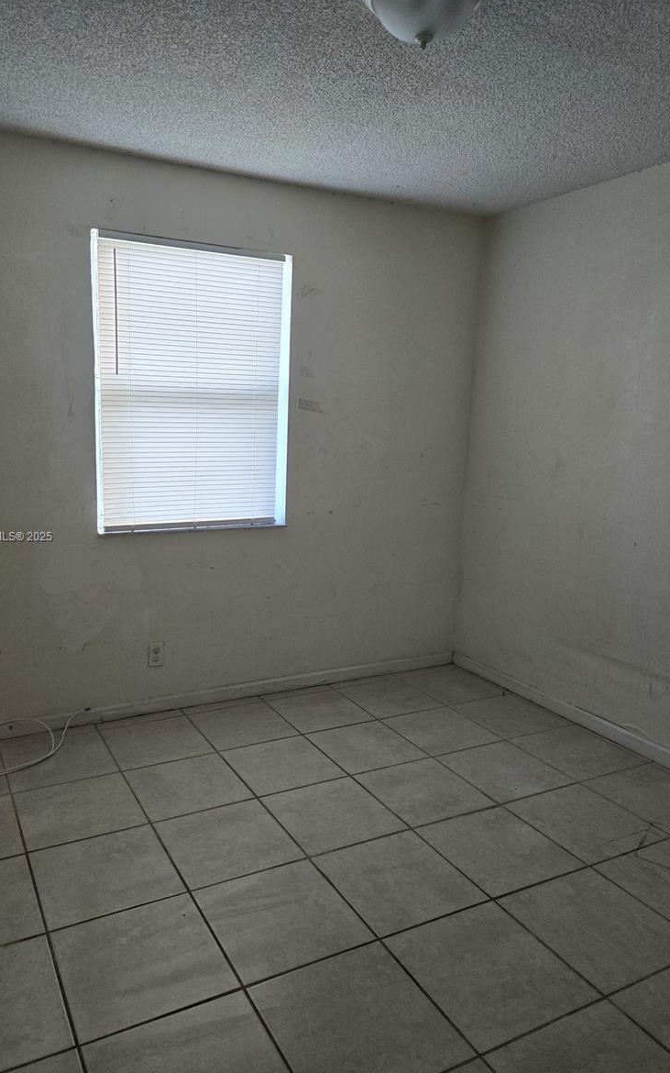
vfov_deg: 72.6
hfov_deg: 49.2
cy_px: 537
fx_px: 731
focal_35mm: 25
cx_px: 297
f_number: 1.8
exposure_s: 1/120
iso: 160
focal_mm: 5.4
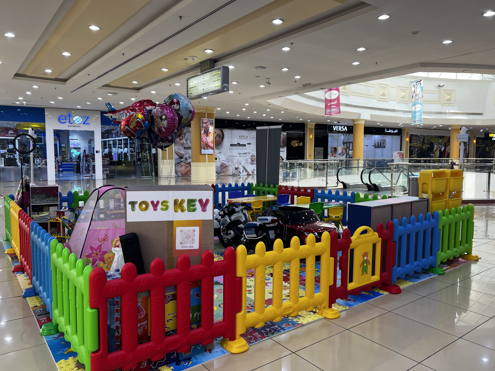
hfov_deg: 67.3
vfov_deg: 53.1
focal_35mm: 26
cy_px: 186
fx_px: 372
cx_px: 248
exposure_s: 1/100
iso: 40
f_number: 1.5
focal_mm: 5.7
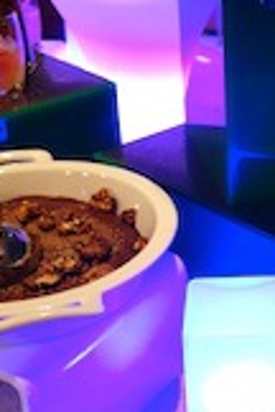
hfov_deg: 17.2
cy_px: 186
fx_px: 894
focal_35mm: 78
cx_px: 265
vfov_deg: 26.0
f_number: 1.8
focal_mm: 10.4
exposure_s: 1/80
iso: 800
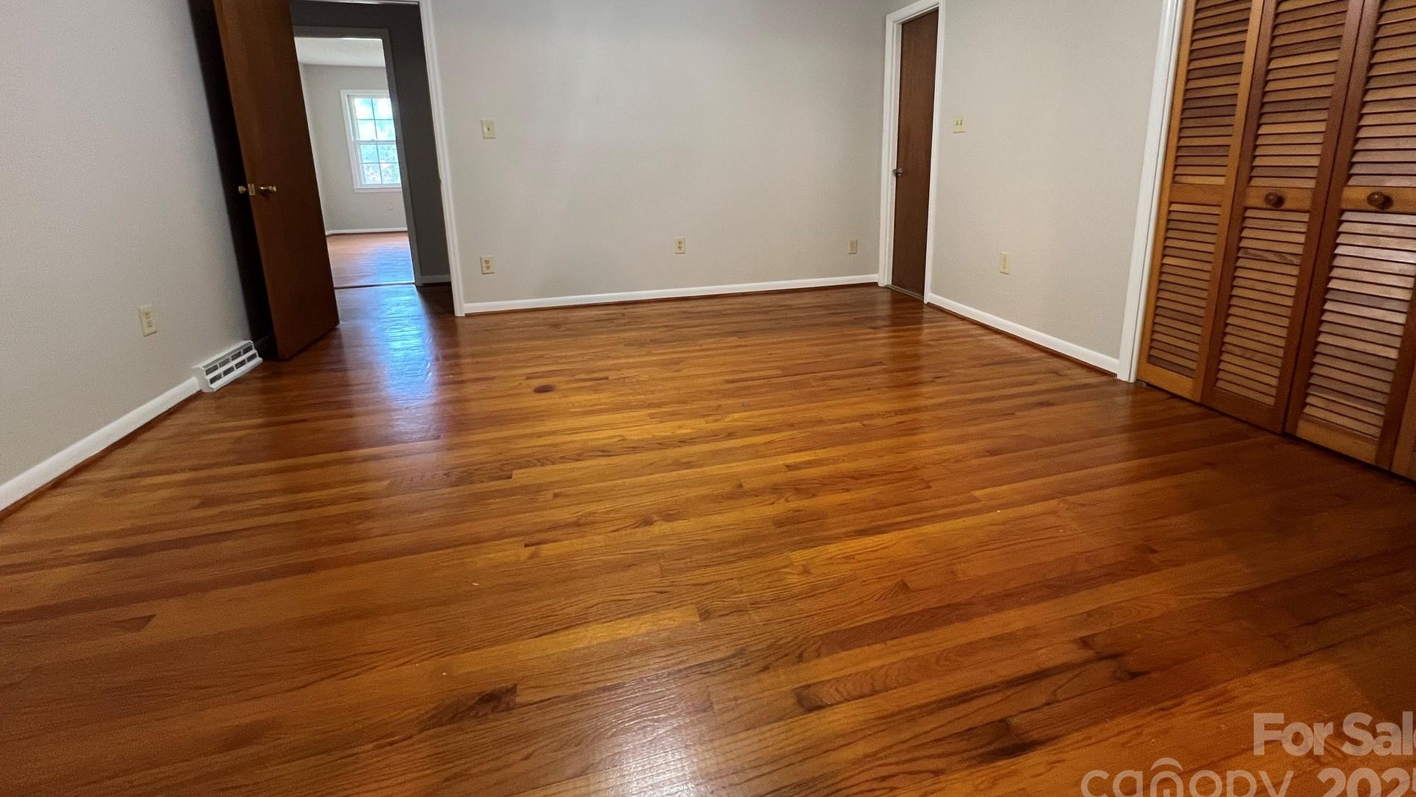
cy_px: 288
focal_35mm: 15
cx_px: 745
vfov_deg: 69.2
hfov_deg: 102.9
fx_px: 563
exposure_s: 1/60
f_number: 1.8
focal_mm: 1.57
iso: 320
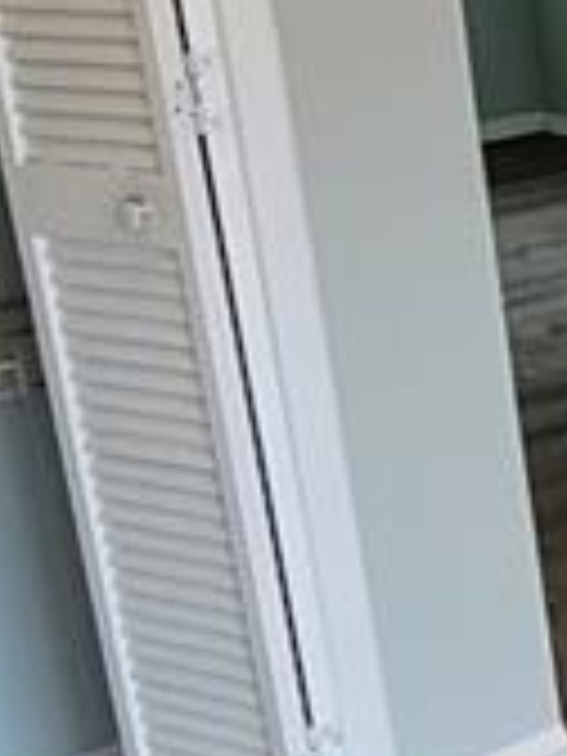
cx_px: 1444
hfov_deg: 12.1
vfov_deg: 20.9
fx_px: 2031
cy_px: 207
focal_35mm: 93
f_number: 2.2
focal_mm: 2.2
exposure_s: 1/60
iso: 200
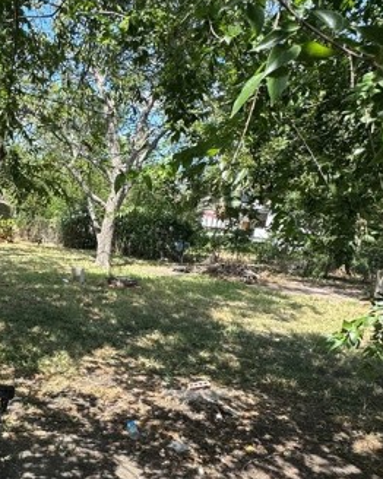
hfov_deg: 42.0
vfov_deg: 55.0
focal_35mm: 32
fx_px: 454
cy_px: 304
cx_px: 38
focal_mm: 2.22
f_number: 2.2
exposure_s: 1/443
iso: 40
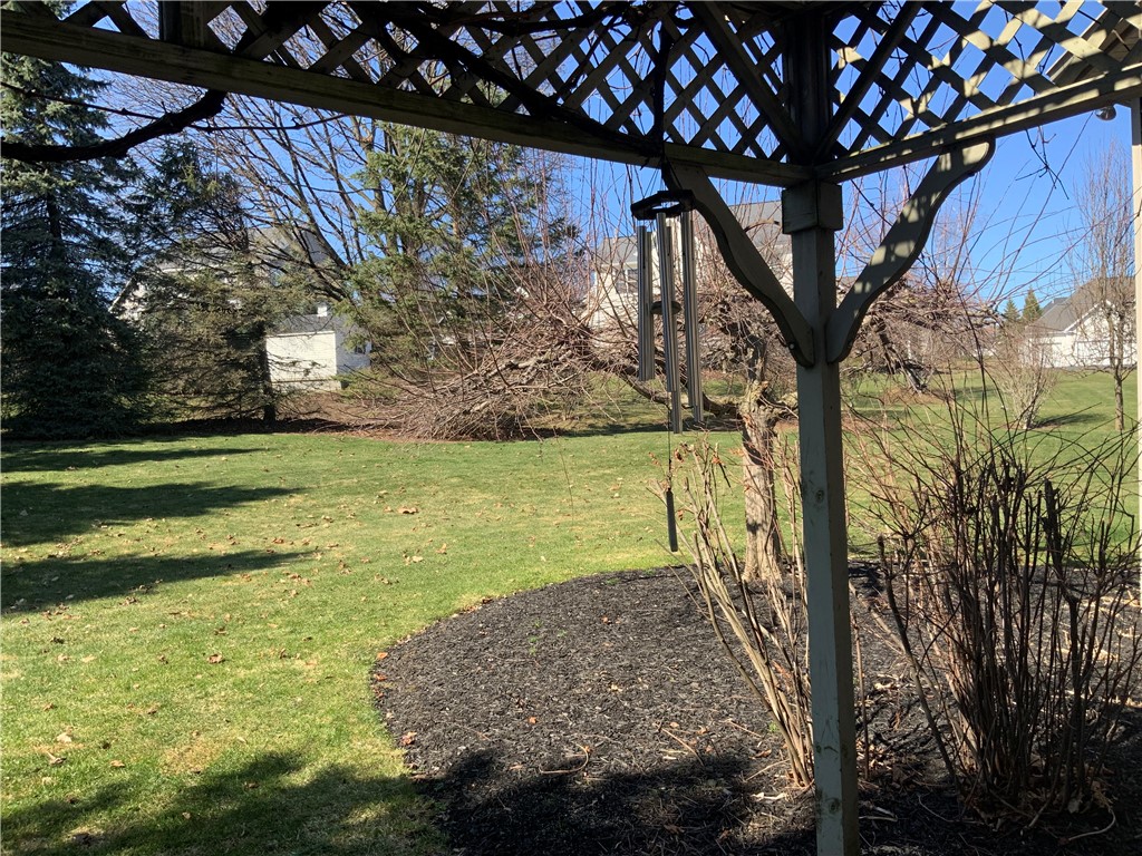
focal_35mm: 29
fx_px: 957
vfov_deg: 48.2
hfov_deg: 61.7
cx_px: 571
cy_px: 428
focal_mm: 3
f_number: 1.8
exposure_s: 1/709
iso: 16
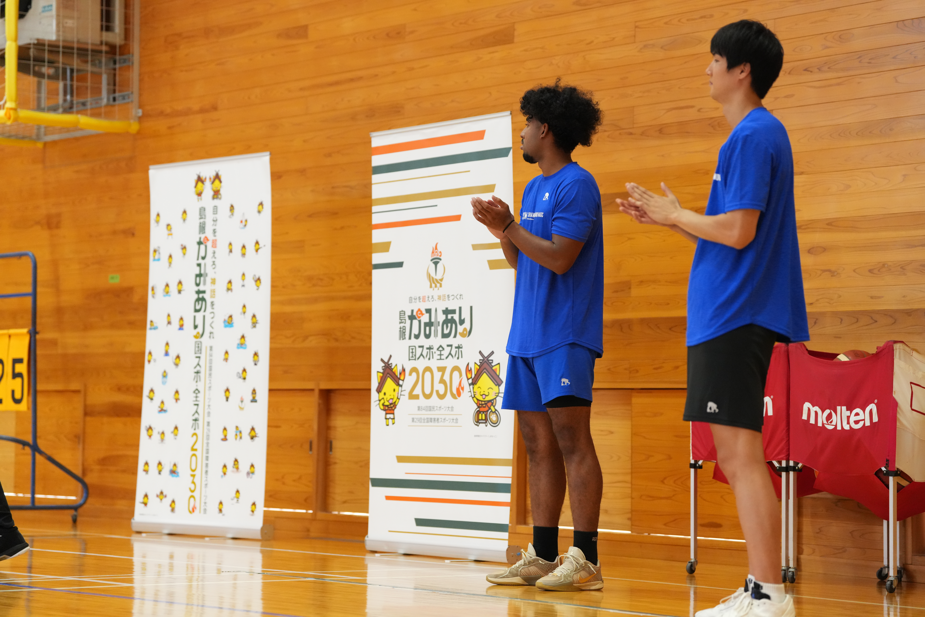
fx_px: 2569
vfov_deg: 13.7
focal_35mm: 100
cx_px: 462
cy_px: 308
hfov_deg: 20.4
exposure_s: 1/640
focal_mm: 100
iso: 4000
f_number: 3.2
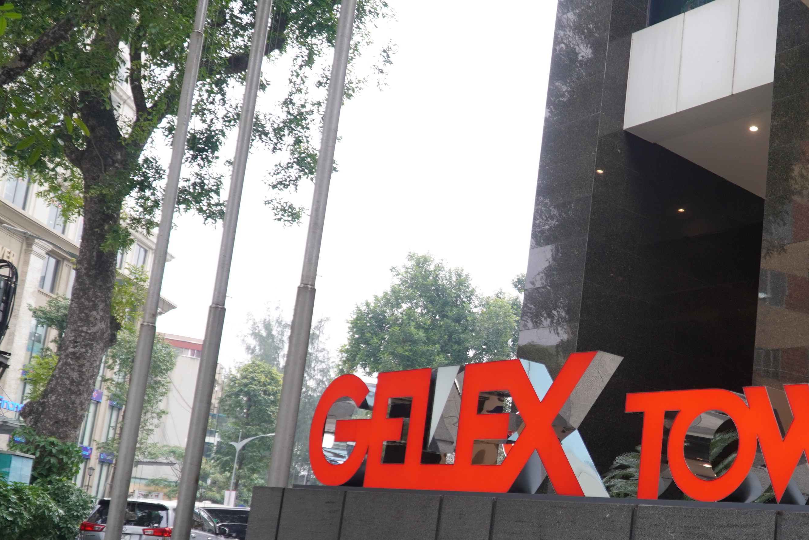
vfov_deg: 30.9
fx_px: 967
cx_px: 603
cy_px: 372
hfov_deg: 44.0
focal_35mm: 43
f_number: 4
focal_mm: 18
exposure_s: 1/60
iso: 200
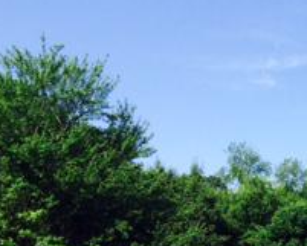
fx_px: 818
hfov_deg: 18.8
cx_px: 455
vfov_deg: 15.8
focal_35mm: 90
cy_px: 359
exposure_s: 1/1709
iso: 32
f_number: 2.2
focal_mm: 4.15
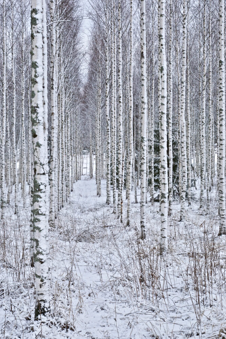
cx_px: 113
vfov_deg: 27.0
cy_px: 170
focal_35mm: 75
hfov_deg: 18.2
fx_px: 706
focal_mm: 50
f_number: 22
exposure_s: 1/50
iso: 400
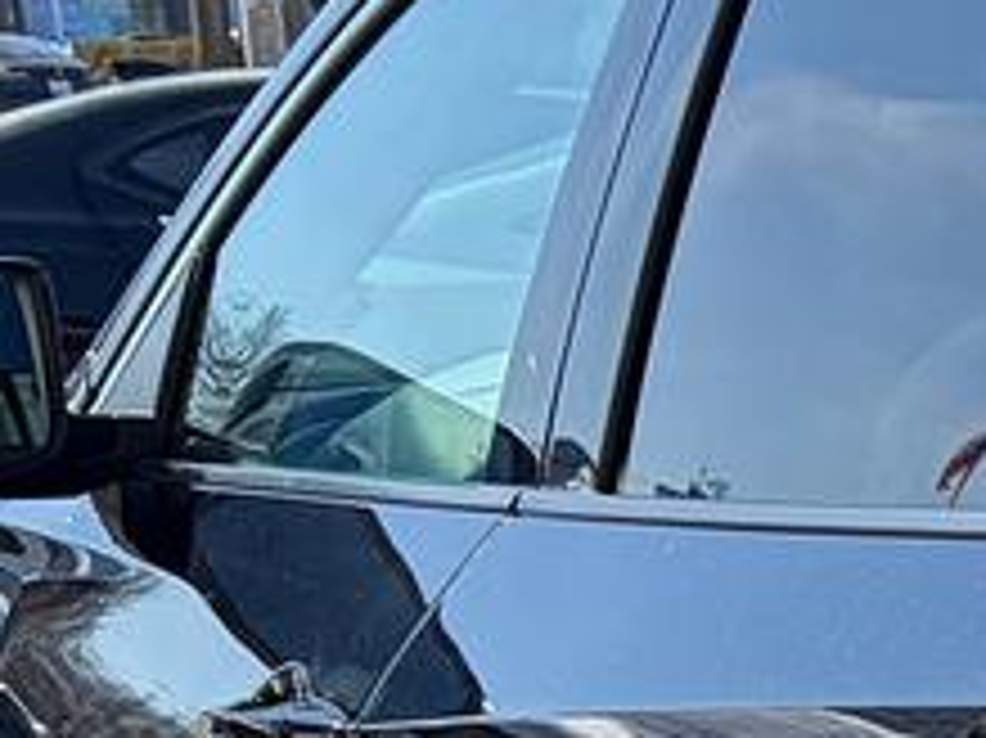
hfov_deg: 11.0
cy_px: 1534
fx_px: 4327
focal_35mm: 152
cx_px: 2373
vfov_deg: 9.1
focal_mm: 5.96
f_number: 1.6
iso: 50
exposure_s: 1/1263
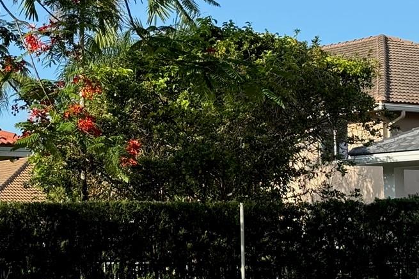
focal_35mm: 122
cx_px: 20
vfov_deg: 11.2
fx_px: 1419
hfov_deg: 16.5
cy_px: 118
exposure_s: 1/1984
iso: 64
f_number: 1.78
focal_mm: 6.76
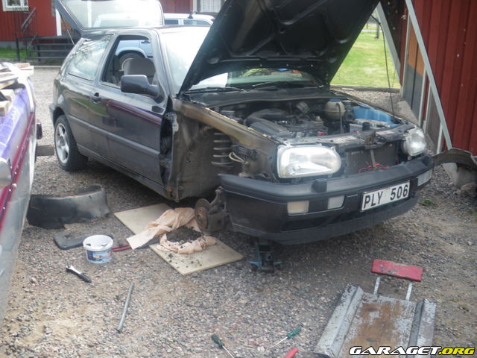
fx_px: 496
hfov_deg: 51.4
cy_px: 179
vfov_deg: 39.7
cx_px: 238
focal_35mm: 36
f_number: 3.5
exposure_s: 1/80
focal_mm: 6.3
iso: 64
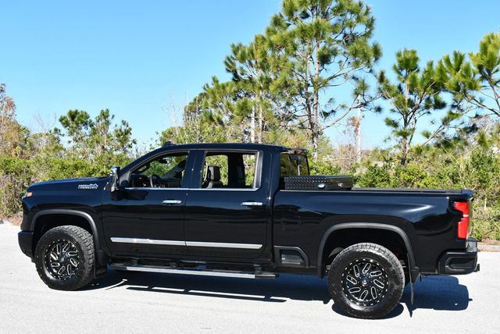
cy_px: 167
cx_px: 250
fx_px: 667
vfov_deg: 28.1
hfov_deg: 41.1
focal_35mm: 48
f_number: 8
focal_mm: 24
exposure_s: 1/250
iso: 125
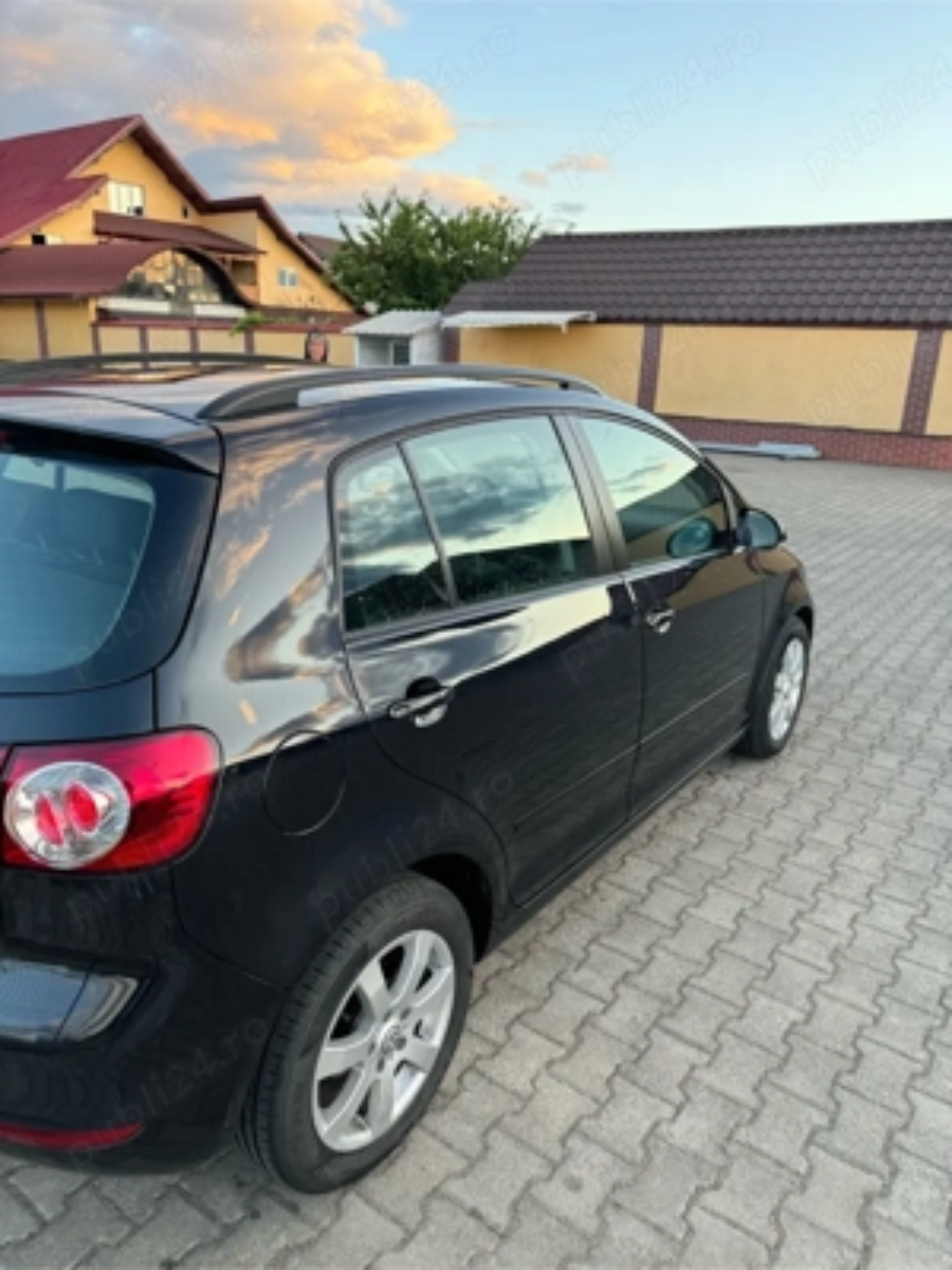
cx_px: 476
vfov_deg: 71.6
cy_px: 635
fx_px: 880
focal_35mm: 24
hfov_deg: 56.8
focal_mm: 6.76
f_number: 1.78
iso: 80
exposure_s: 1/150
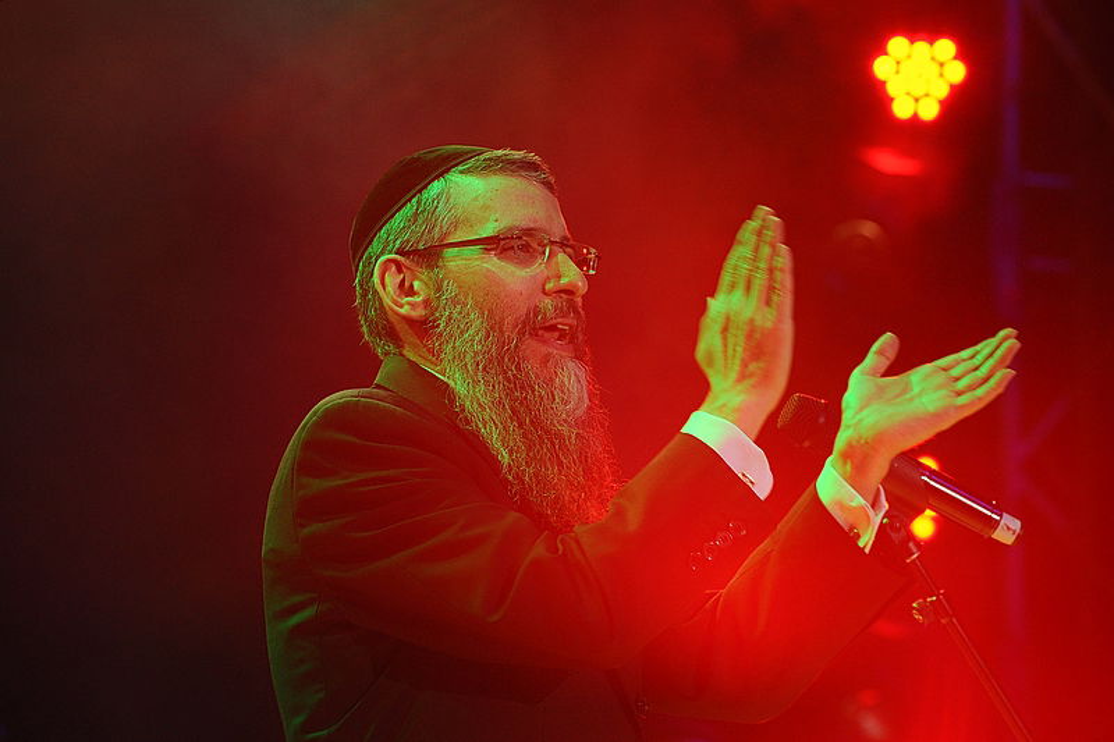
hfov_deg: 14.7
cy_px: 371
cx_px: 557
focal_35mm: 140
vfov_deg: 9.8
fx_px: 4331
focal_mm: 140
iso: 1600
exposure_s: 1/250
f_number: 9
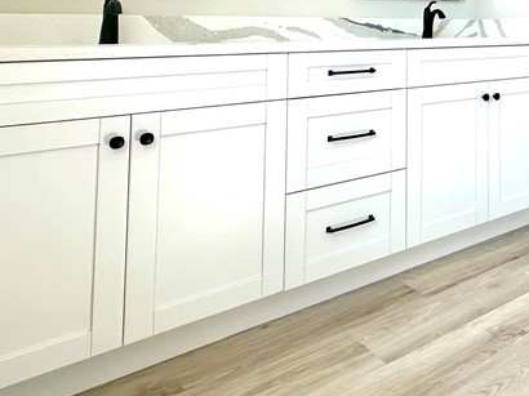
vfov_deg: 36.3
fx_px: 535
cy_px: -5
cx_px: 516
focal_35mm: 35
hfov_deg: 45.4
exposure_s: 1/274
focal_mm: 2.22
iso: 40
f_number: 2.2
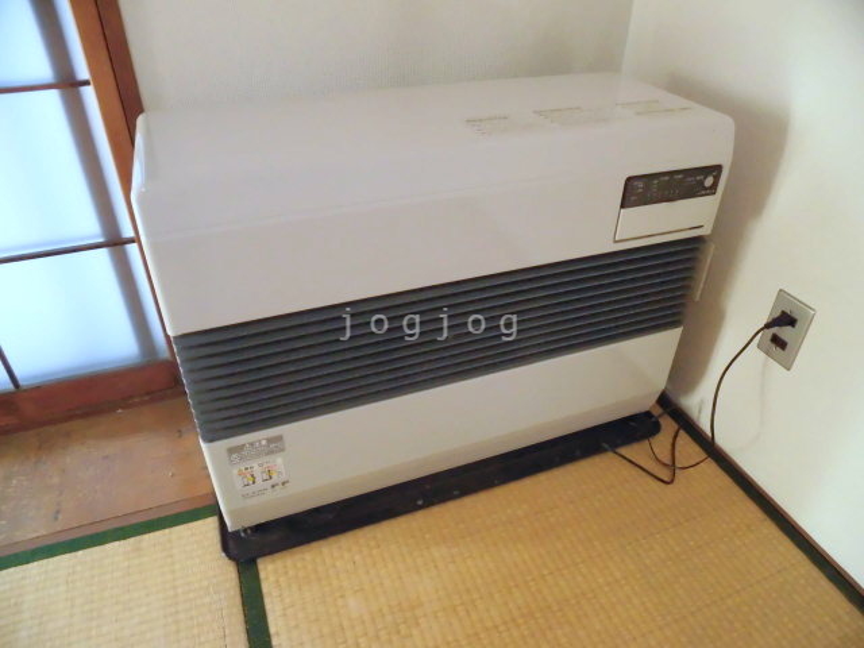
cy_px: 324
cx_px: 432
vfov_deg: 56.8
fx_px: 599
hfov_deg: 71.6
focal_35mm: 24
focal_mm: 4.3
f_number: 3.1
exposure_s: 1/160
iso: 800
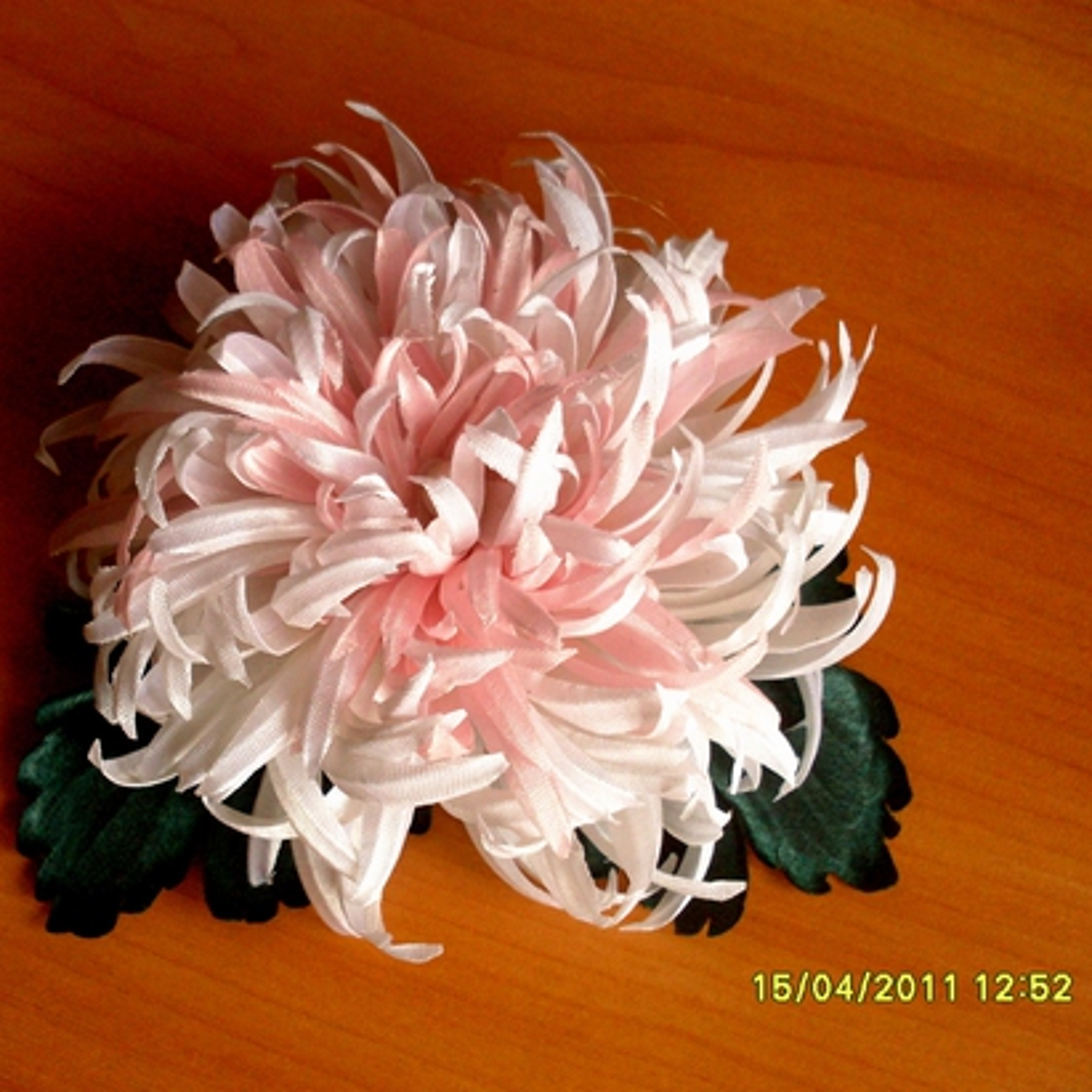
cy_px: 546
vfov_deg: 37.6
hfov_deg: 37.4
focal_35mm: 45
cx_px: 430
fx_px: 1606
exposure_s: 1/45
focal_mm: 6.3
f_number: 2.8
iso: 160
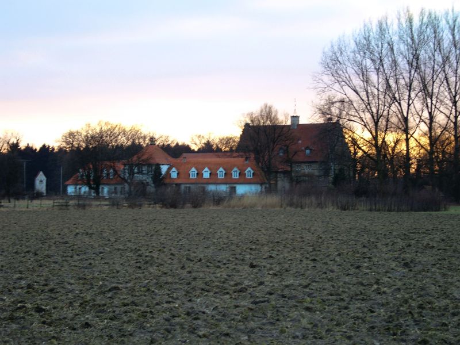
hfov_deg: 21.8
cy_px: 172
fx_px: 1196
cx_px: 230
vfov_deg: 16.4
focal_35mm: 90
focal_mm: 18.7
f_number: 2
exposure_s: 1/39.2
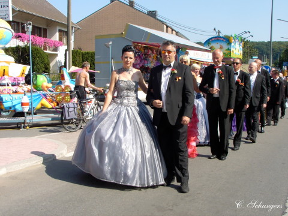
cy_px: 108
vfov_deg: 31.5
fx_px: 383
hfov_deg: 41.2
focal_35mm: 46
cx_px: 144
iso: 70
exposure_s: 1/210
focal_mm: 7.1
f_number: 5
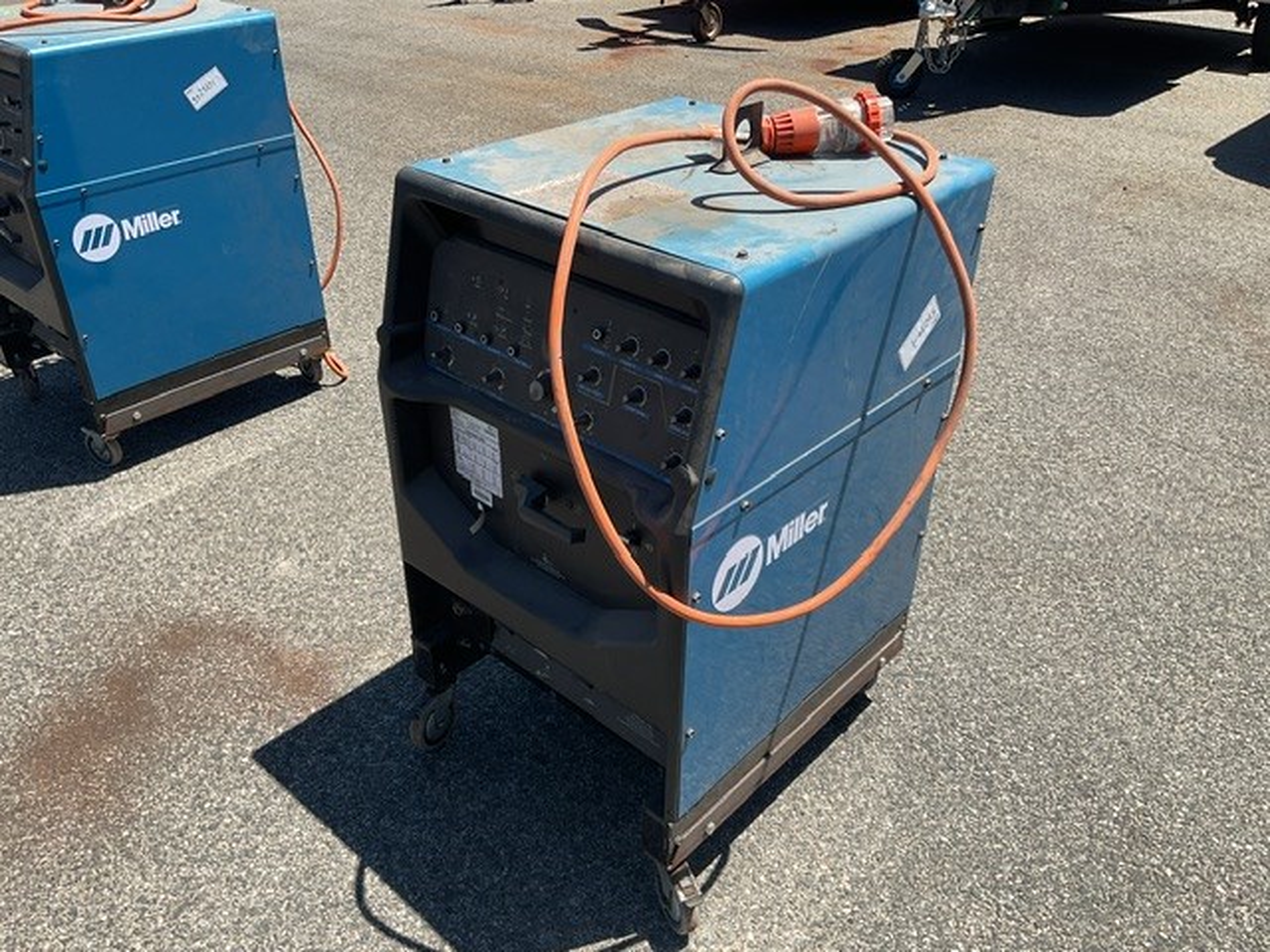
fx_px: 1064
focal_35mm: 29
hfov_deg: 61.7
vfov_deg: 48.2
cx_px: 635
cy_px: 476
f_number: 1.8
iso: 16
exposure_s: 1/1412
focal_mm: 3
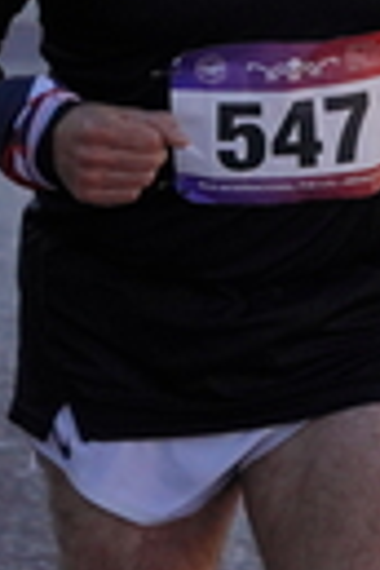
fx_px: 10179
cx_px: 358
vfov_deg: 3.2
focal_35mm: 643
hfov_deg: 2.1
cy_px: 29
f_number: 5.6
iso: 500
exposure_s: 1/2500
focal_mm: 111
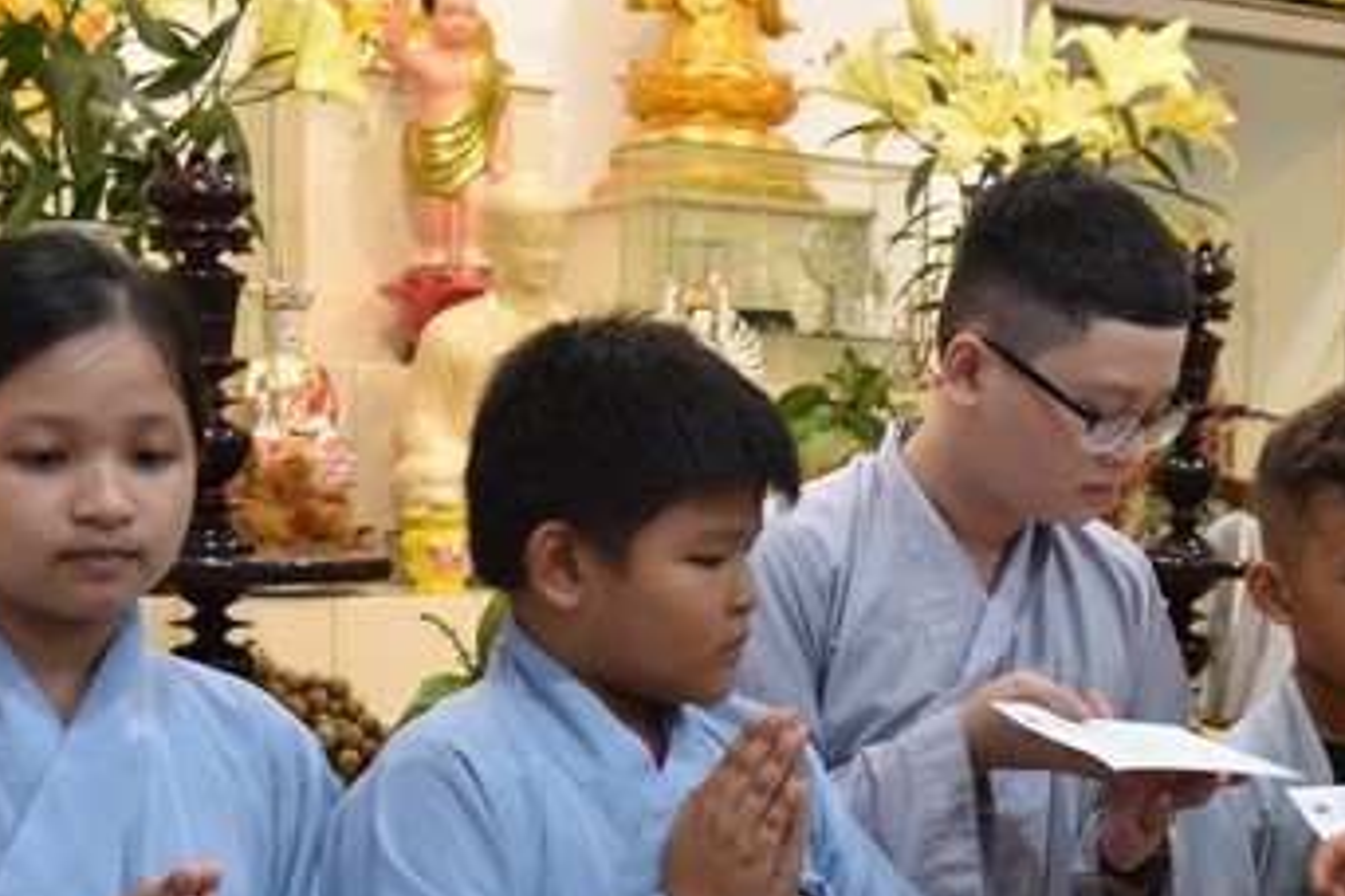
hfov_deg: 26.4
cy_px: 660
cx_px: 975
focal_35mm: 76
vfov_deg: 17.9
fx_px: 2839
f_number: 4
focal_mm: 40
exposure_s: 1/60
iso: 500
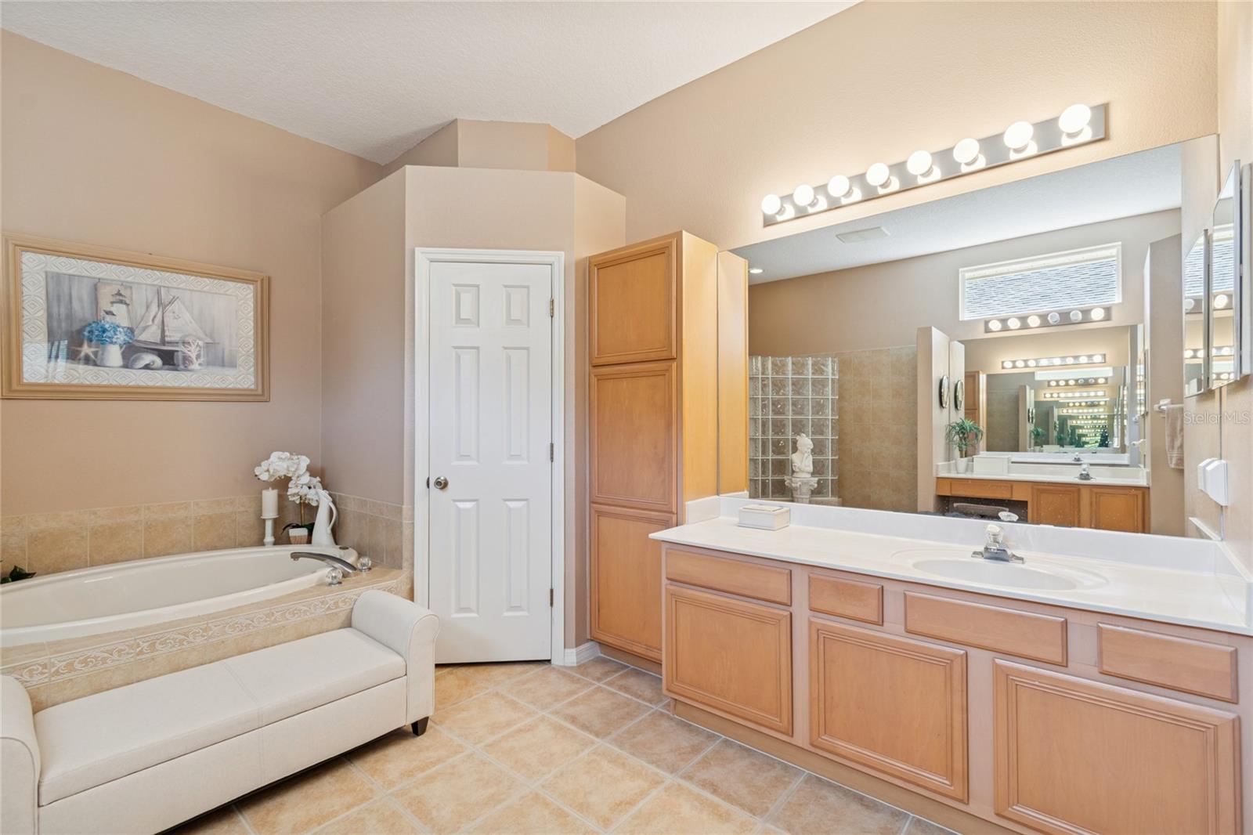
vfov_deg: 77.3
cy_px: 418
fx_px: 522
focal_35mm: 15
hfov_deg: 100.4
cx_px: 626
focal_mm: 10
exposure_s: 1/2
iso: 100
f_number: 7.1
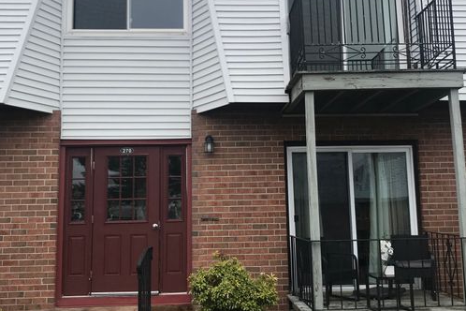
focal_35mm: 39
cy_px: 153
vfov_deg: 34.2
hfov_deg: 49.6
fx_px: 505
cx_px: 233
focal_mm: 3.99
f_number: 1.8
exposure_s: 1/541
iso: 20
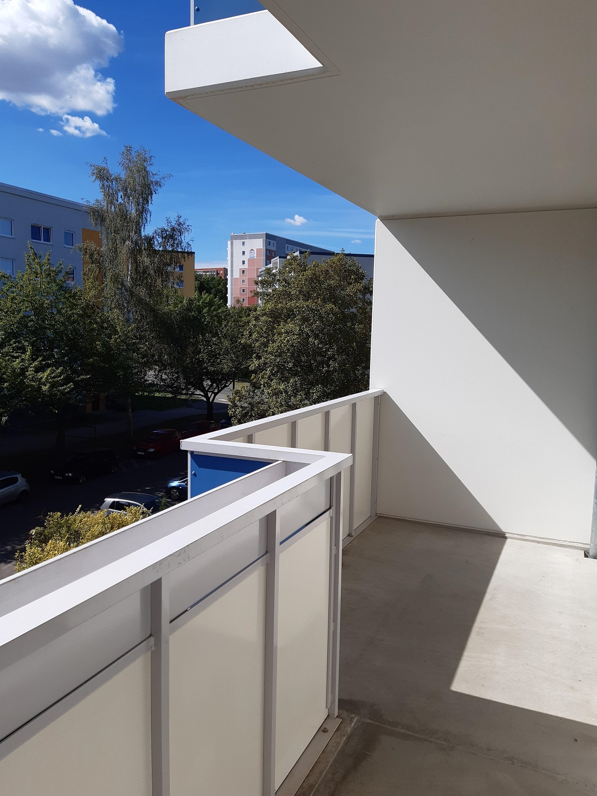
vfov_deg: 67.3
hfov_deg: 53.1
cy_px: 398
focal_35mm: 26
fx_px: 598
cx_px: 298
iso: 40
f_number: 1.7
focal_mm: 3.92
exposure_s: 1/2525
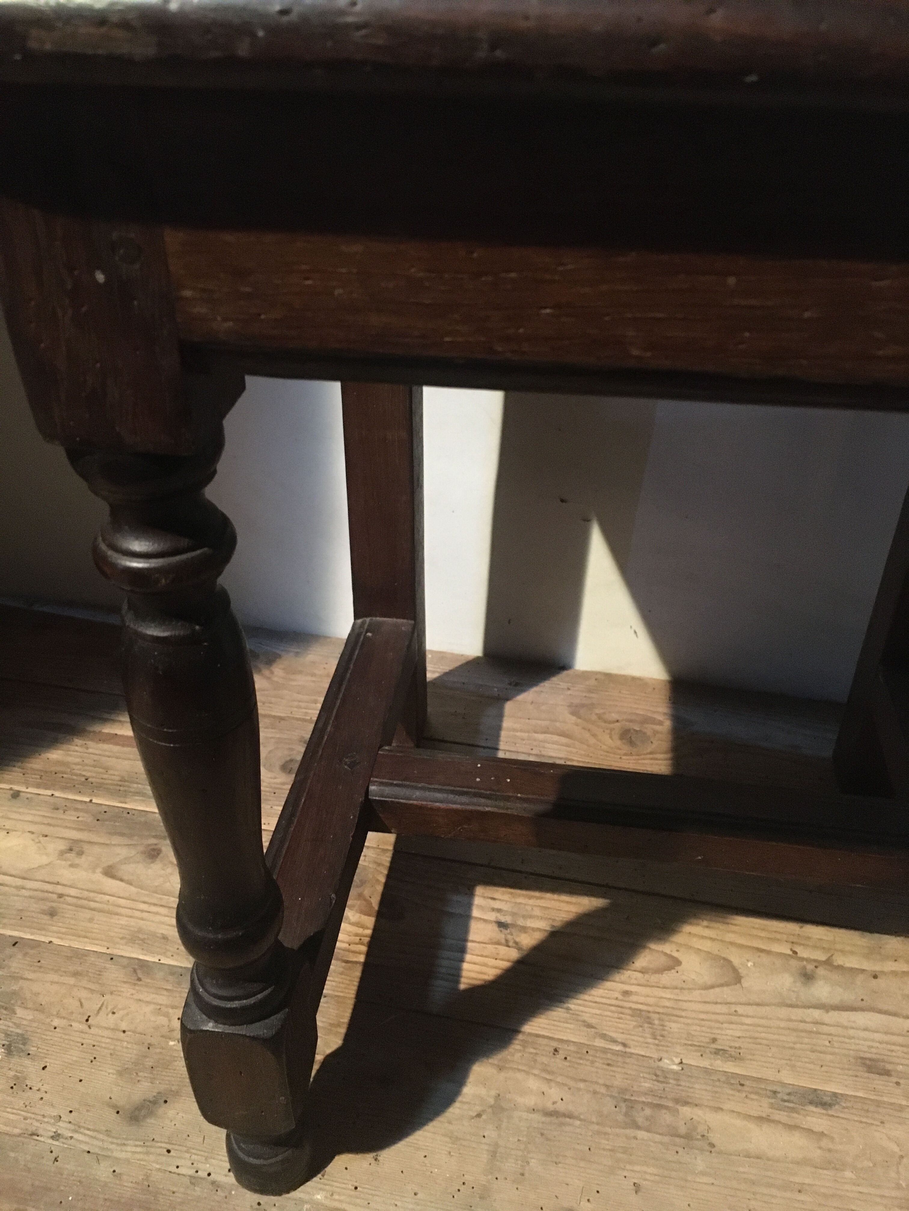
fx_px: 1015
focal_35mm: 29
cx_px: 454
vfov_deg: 61.7
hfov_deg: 48.2
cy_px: 606
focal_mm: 4.15
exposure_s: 1/17
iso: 320
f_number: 2.2
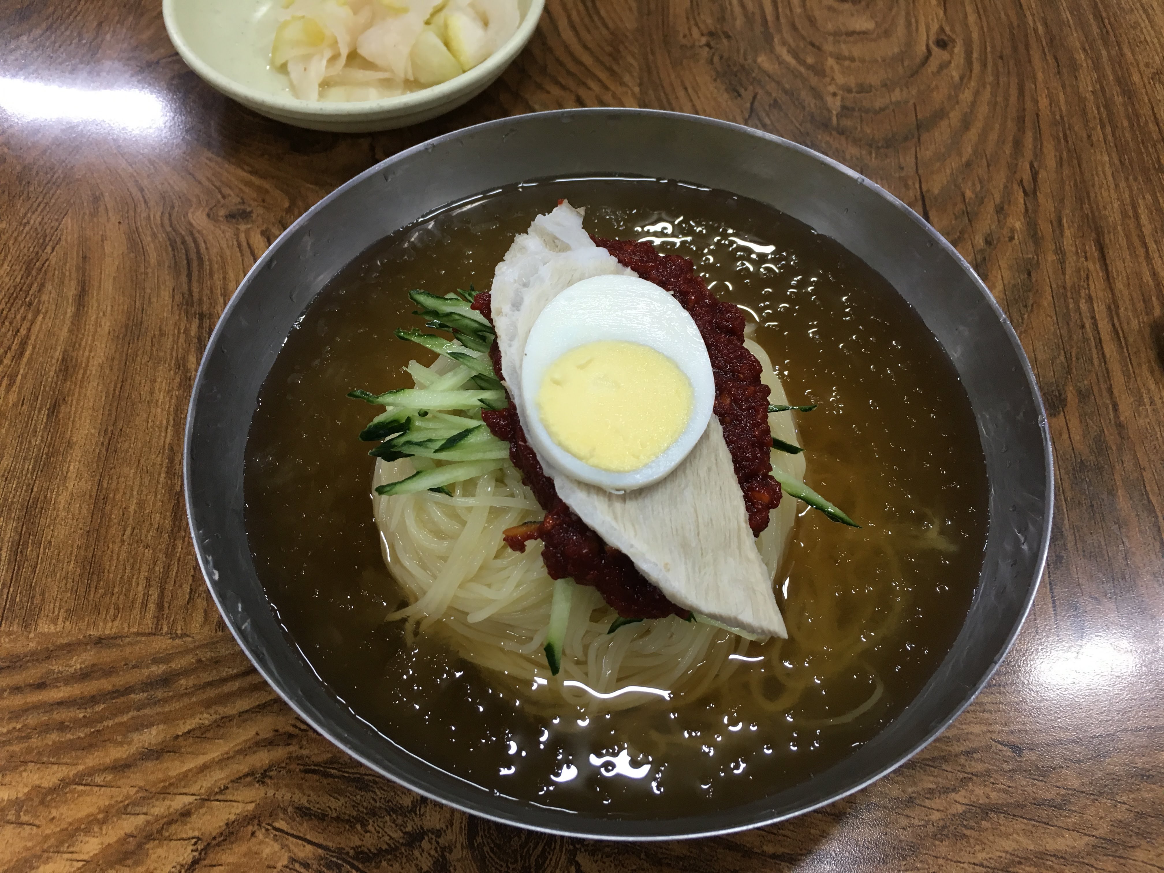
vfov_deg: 48.2
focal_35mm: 29
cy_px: 436
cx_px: 582
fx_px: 975
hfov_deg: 61.7
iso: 64
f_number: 2.2
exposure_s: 1/30
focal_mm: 4.15
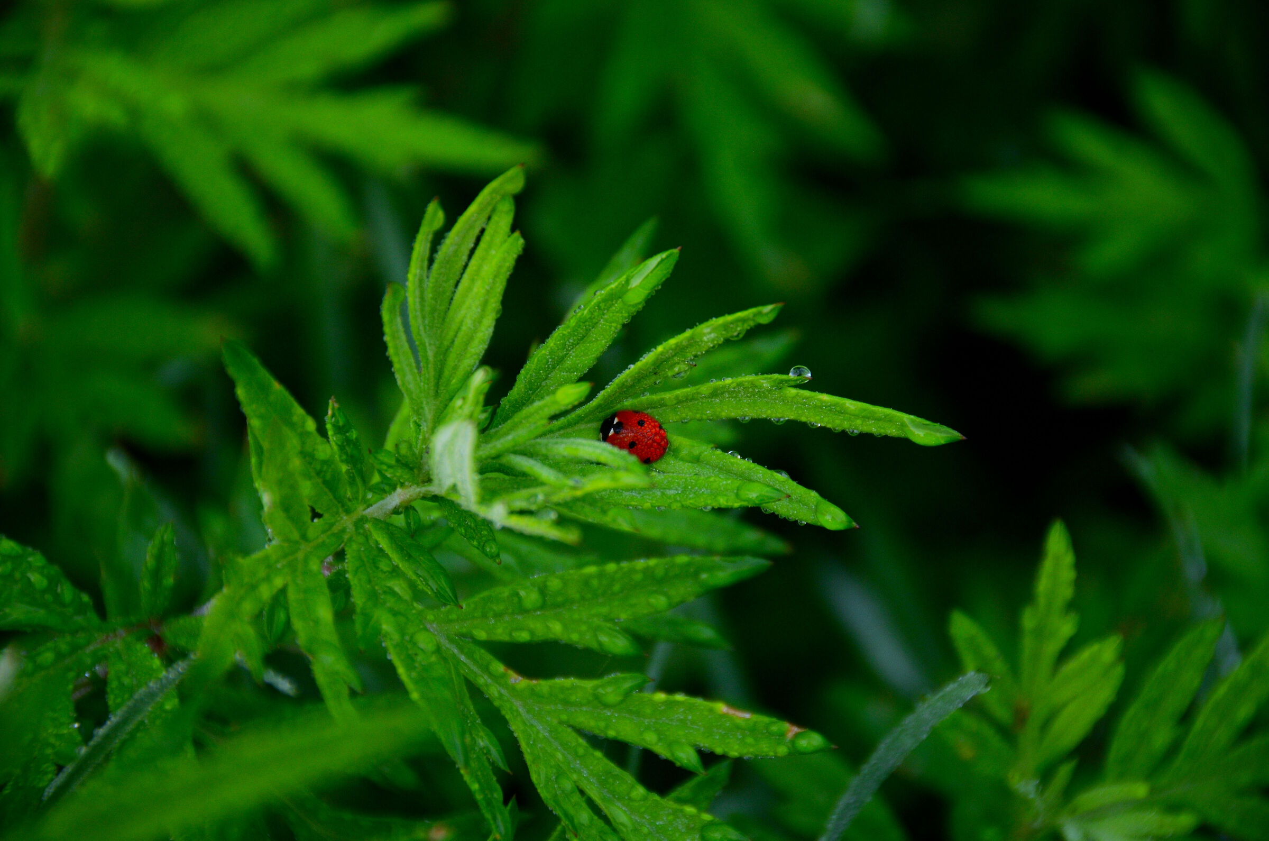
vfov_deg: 4.6
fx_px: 10554
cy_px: 420
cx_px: 634
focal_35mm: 300
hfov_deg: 6.9
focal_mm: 200
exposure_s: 1/400
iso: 640
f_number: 5.6
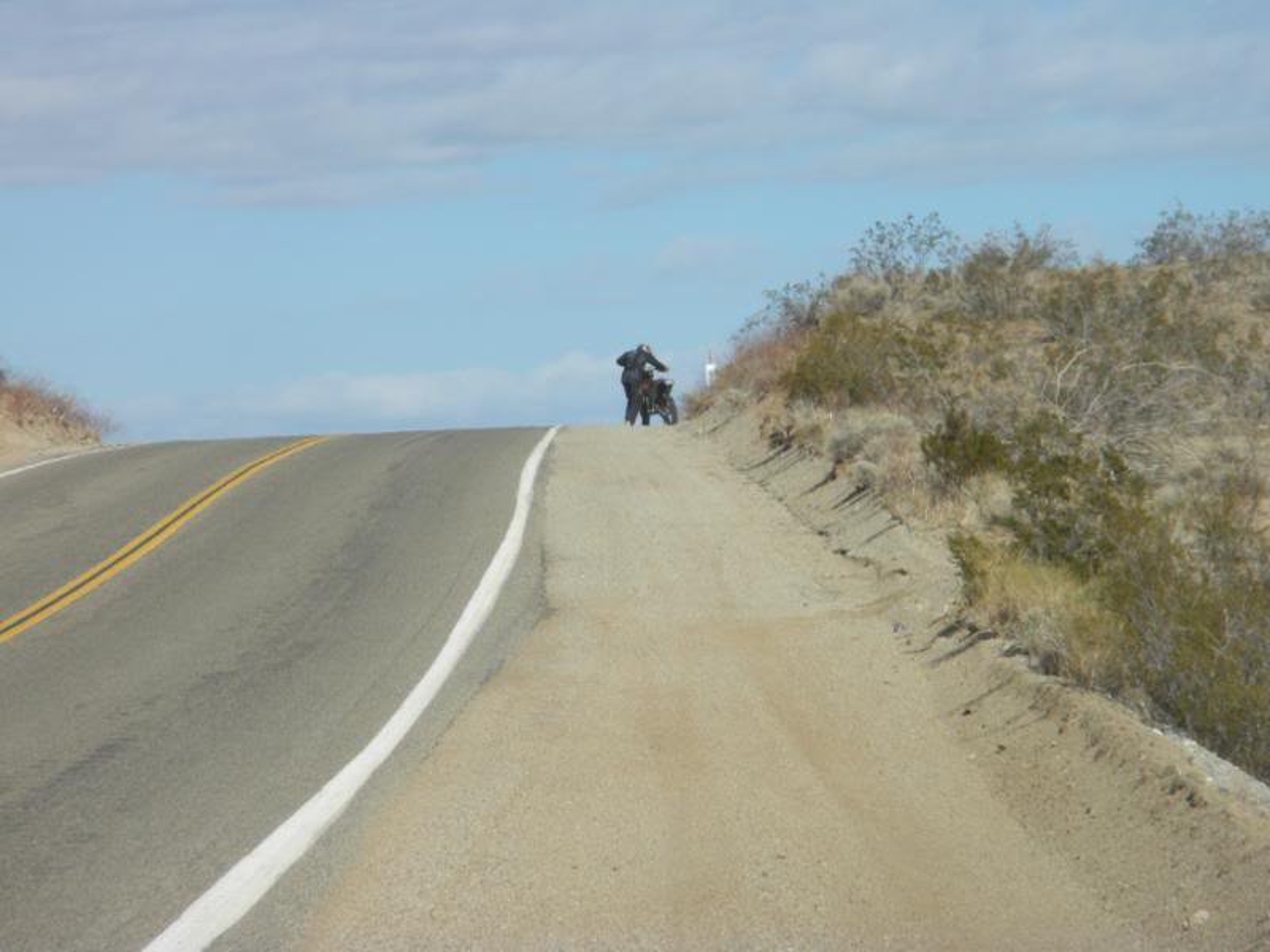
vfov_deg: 5.7
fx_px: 9539
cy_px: 476
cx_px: 635
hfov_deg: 7.6
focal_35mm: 260
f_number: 14
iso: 90
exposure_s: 1/137
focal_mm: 46.2
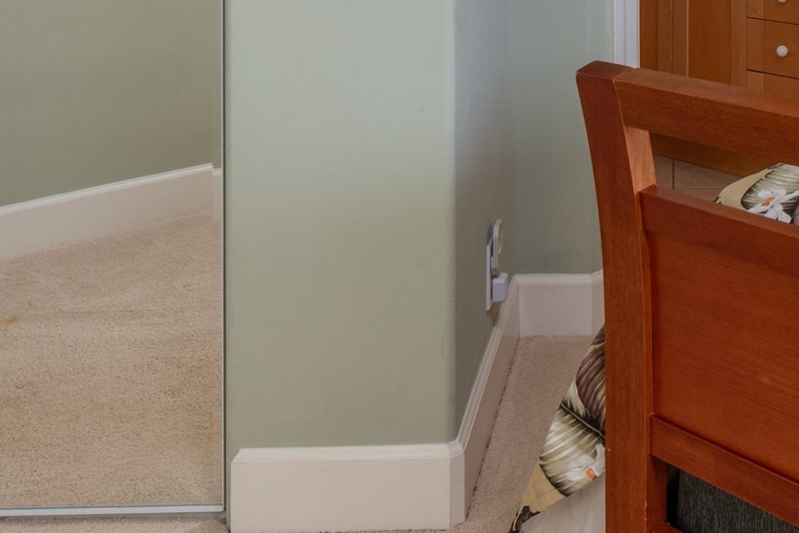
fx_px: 1221
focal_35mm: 55
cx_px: 703
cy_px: -163
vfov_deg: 22.1
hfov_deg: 34.4
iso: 160
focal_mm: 15
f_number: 10
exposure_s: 1/15
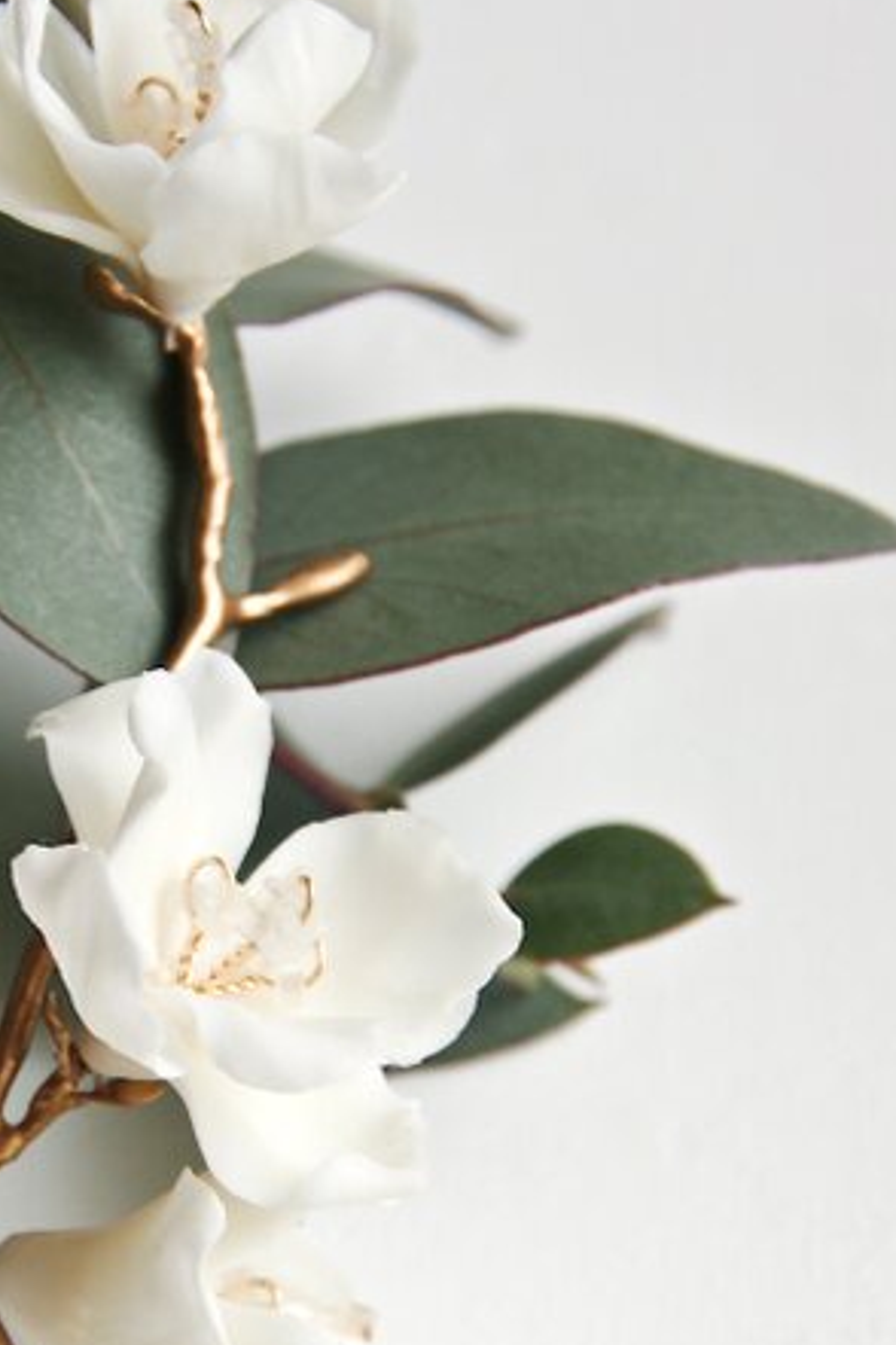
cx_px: 241
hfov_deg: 7.0
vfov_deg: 10.5
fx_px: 7317
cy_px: 929
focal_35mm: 196
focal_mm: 60
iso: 100
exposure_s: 1/10
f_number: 8
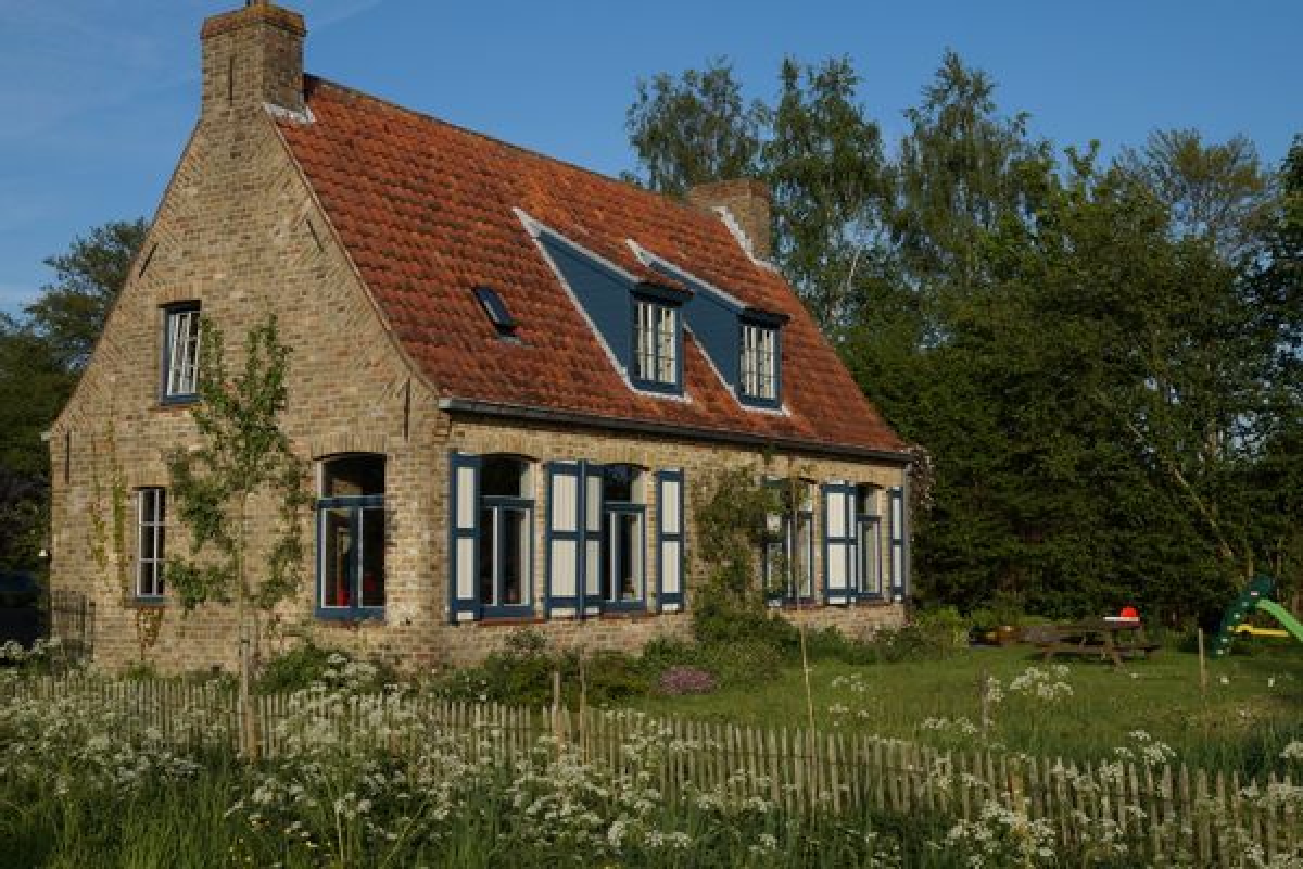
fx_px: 1520
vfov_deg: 31.9
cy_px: 434
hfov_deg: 46.4
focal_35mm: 42
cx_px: 652
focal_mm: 28
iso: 100
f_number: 8
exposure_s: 1/250
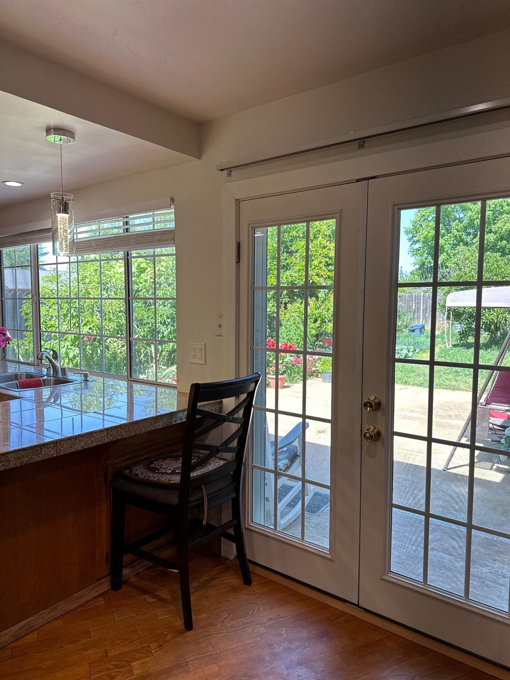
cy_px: 340
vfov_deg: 71.6
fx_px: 471
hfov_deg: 56.8
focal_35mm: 24
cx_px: 255
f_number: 1.78
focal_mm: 6.86
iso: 64
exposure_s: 1/188
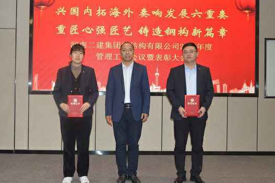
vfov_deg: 31.1
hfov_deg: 45.2
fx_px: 328
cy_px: 81
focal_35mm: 43
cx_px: 111
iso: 640
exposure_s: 1/60
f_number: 3.8
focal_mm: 22
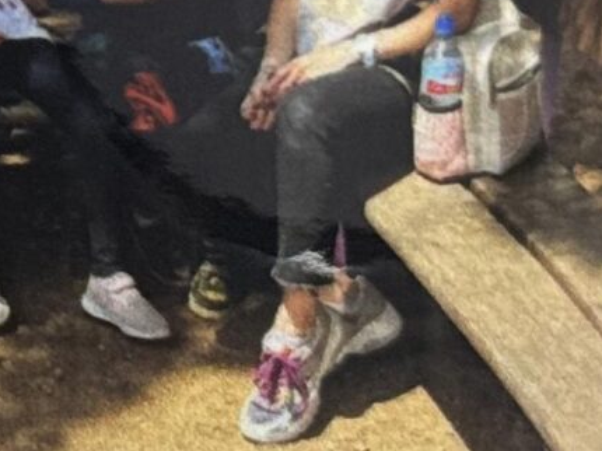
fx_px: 4971
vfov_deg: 5.1
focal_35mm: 286
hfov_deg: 6.6
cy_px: -377
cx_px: -769
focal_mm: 6.76
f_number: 1.78
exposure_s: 1/60
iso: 160
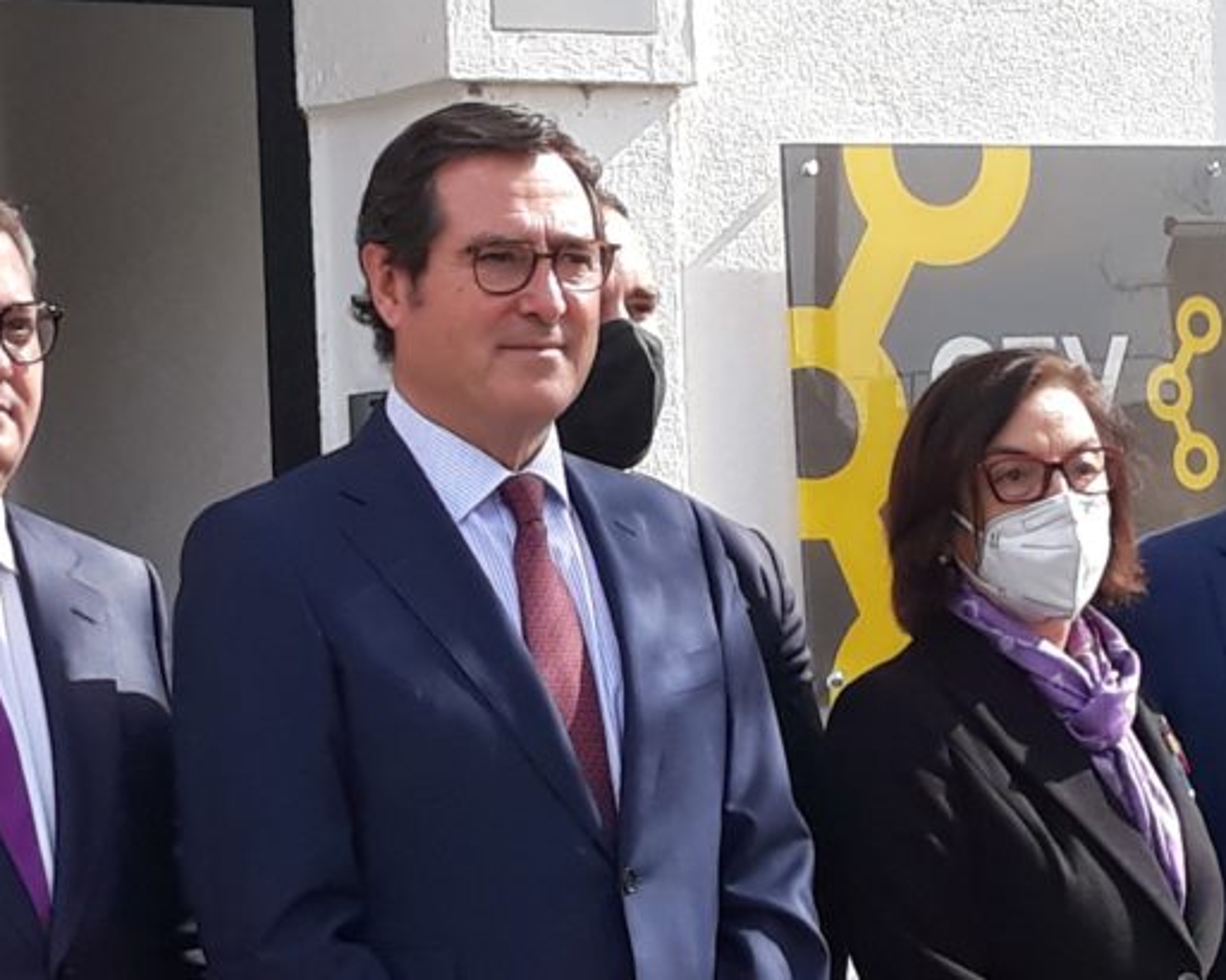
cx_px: 615
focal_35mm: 35
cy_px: 443
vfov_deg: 42.2
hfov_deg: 51.5
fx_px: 1269
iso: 40
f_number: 1.7
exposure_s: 1/781
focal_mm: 3.71
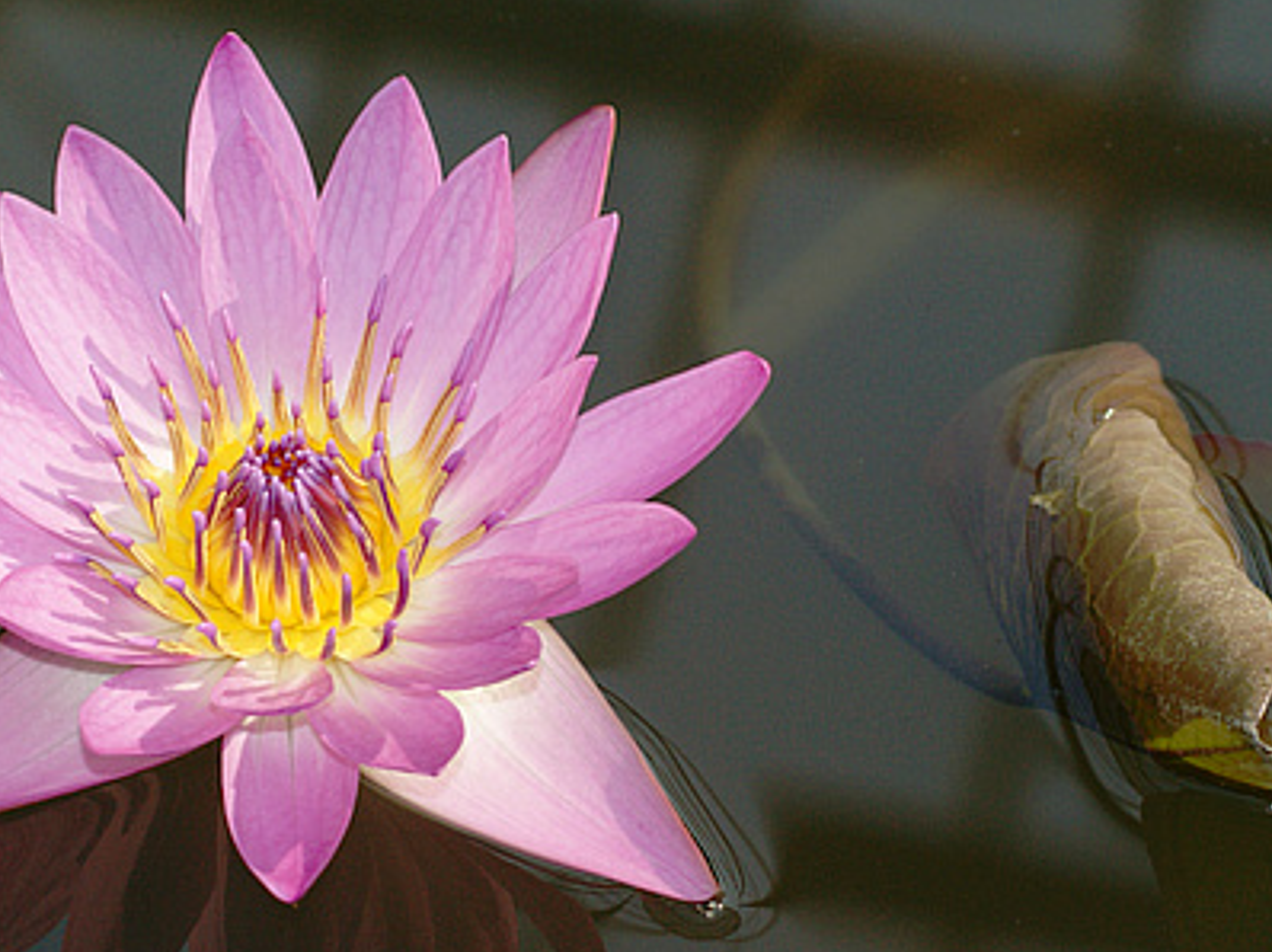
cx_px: 406
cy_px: 438
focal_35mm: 203
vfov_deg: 7.3
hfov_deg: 9.7
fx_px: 7455
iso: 100
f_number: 8
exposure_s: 1/160
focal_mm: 70
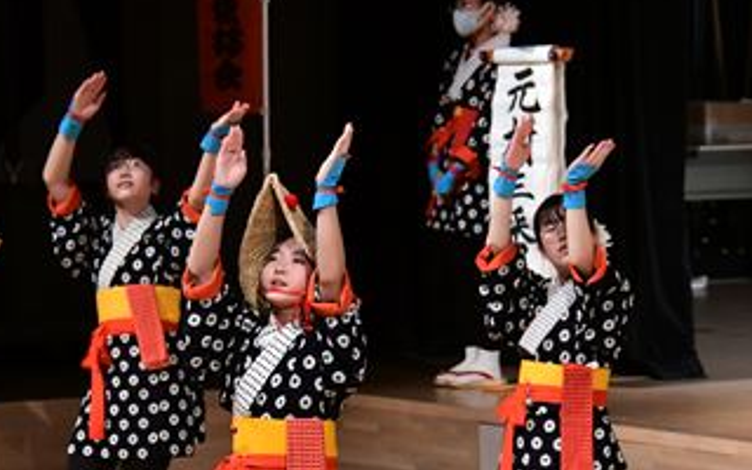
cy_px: 300
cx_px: 291
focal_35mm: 239
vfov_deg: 5.5
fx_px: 4898
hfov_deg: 8.8
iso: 8000
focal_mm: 100
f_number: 5.6
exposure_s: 1/320
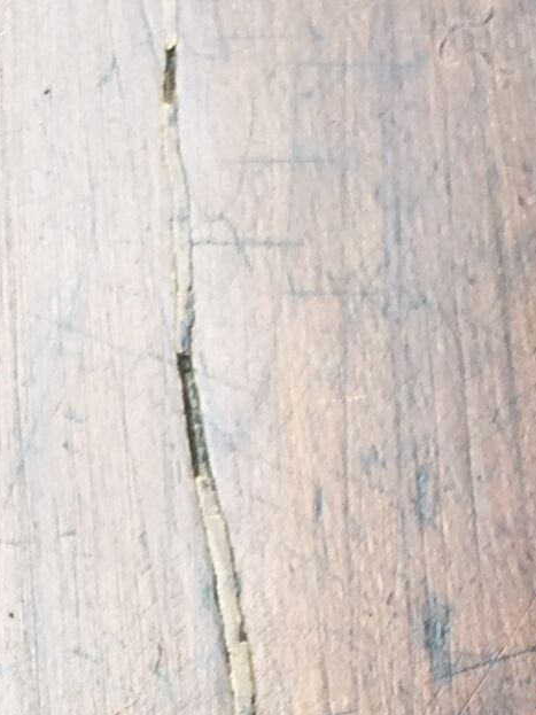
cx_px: 241
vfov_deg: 12.3
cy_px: 1083
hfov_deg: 9.8
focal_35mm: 152
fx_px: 3139
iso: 32
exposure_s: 1/168
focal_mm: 4.15
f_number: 2.2
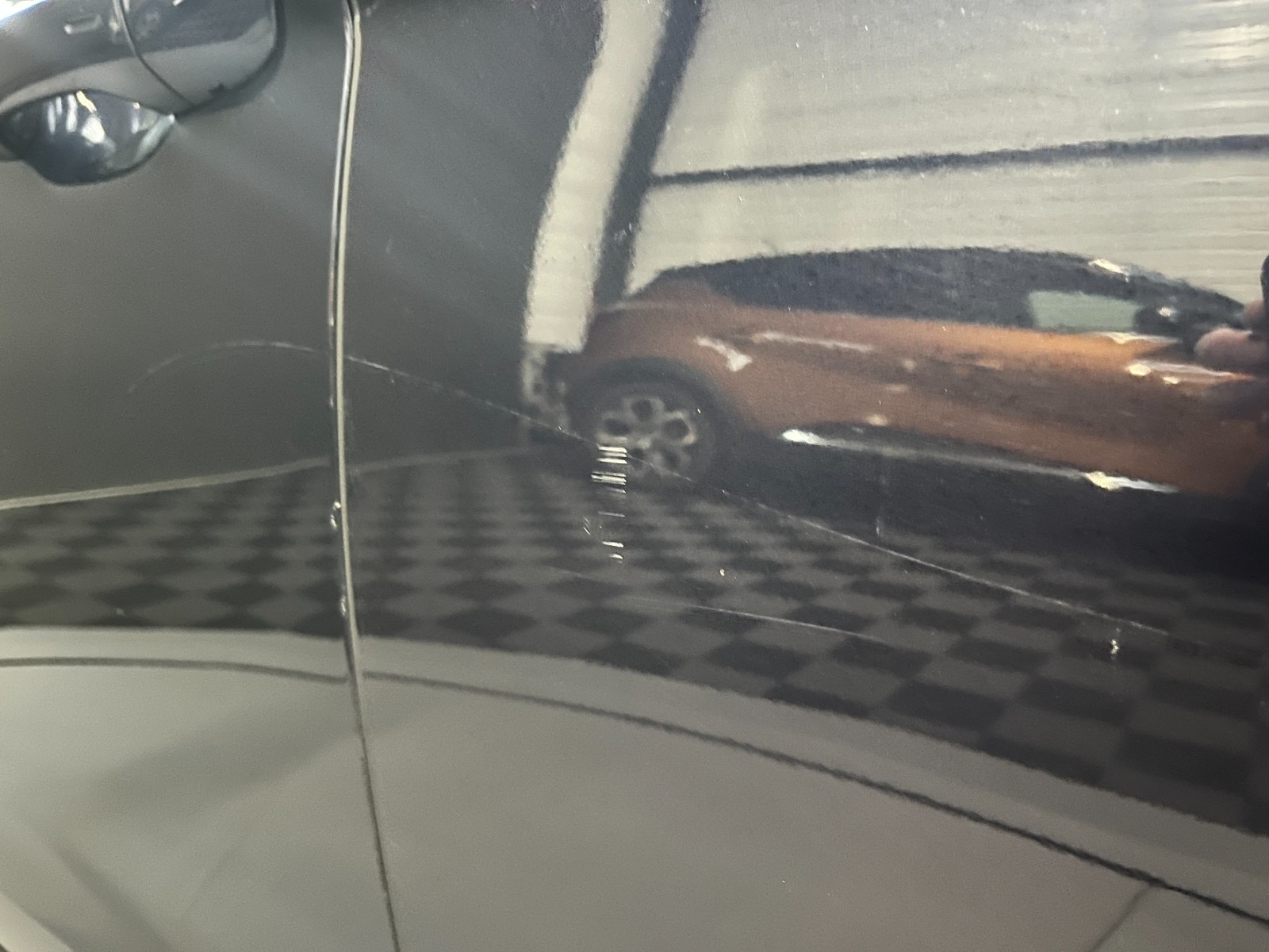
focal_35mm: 26
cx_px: 634
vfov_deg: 53.1
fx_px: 953
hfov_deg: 67.3
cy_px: 476
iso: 500
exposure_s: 1/10
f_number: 1.6
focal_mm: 5.1
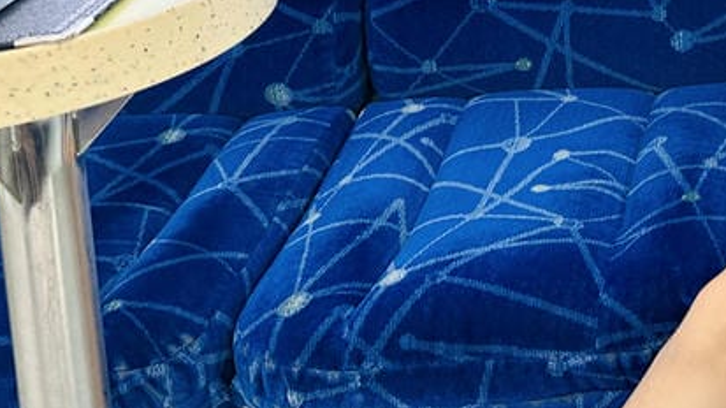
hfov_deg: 24.6
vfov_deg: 14.2
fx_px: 1463
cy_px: -308
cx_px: 921
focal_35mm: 76
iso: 80
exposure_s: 1/206
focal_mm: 6.86
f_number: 1.78
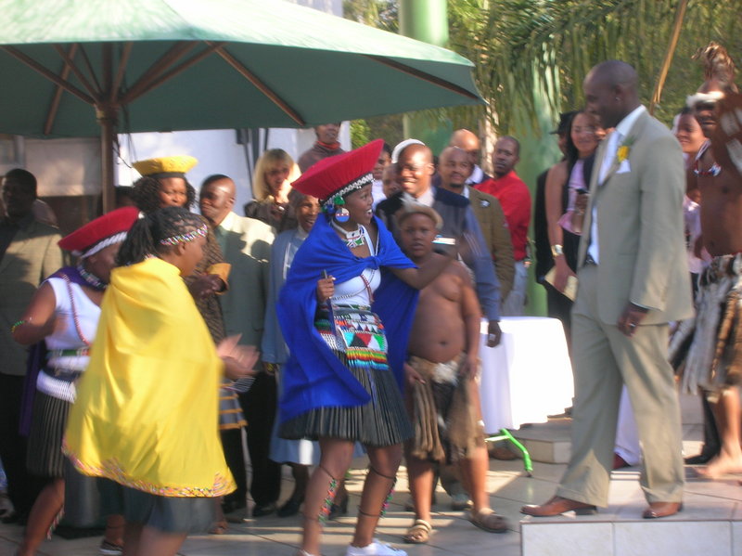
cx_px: 371
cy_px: 278
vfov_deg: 14.5
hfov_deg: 19.3
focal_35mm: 102
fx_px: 2185
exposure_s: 1/18
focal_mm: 17.1
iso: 50
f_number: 8.2
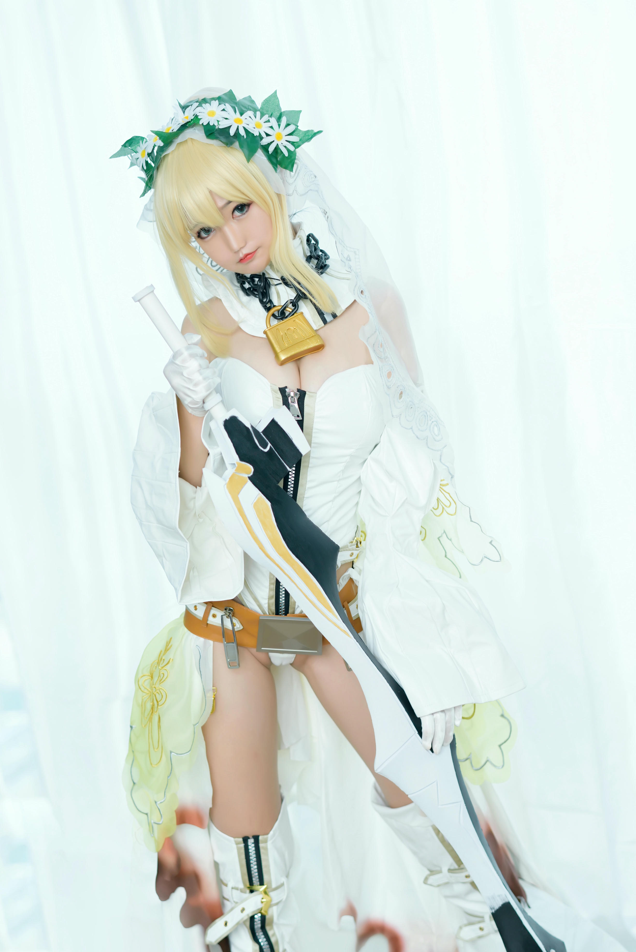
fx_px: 1536
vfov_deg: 34.5
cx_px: 318
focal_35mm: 58
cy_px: 476
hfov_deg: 23.4
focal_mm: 58
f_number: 2.8
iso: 400
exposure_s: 1/160
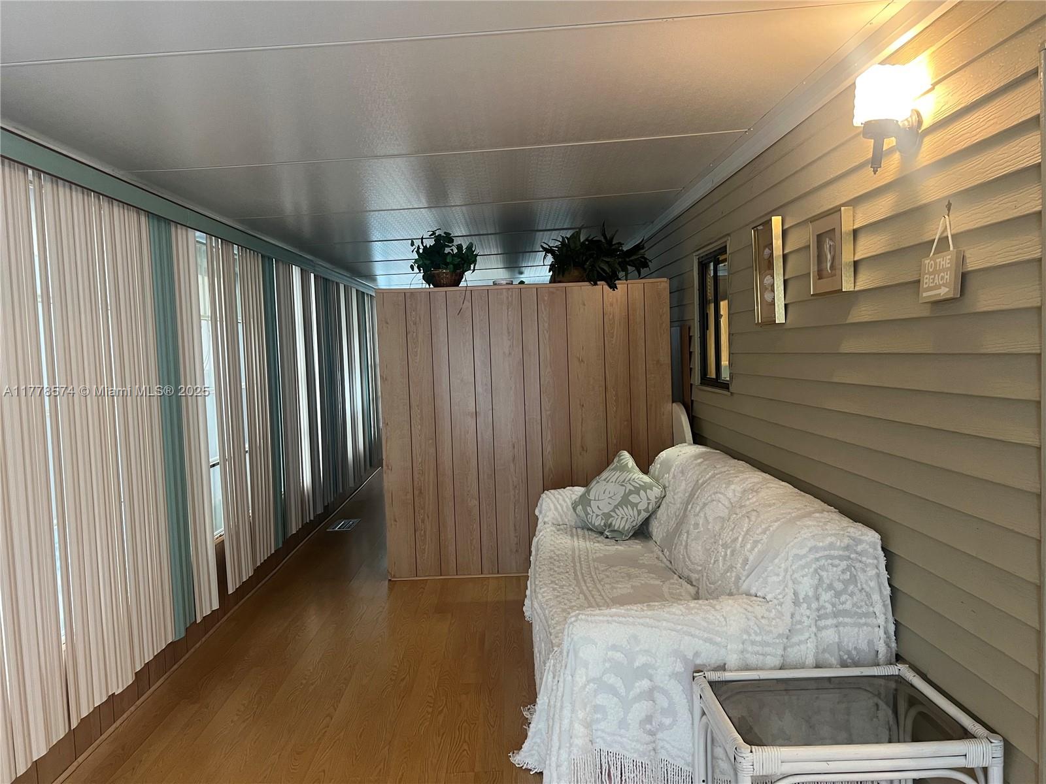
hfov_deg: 67.3
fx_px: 786
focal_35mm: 26
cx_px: 523
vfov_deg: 53.1
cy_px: 392
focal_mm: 5.7
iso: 250
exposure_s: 1/60
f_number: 1.5
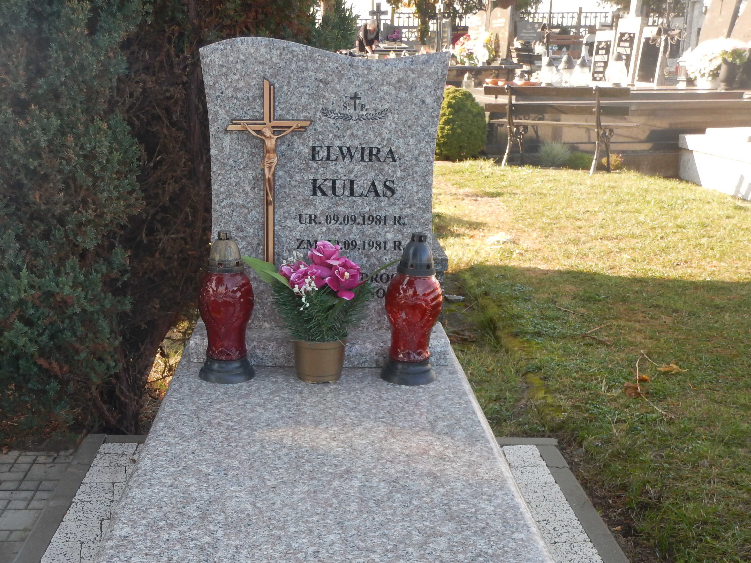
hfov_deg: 44.6
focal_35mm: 42
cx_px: 304
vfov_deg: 34.1
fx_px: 911
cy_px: 367
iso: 125
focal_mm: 5.6
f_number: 4.2
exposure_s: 1/100
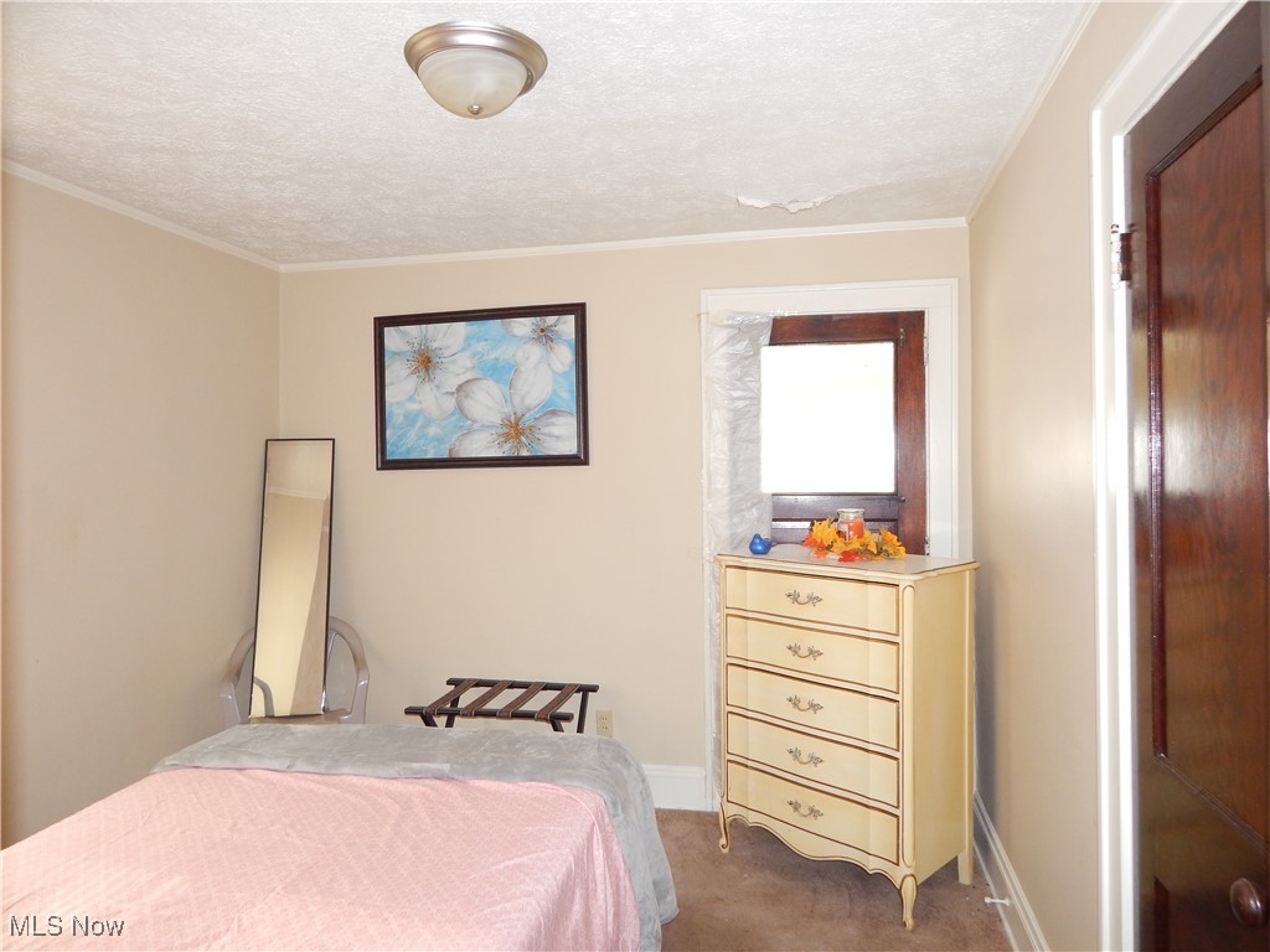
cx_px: 635
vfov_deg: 58.9
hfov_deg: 73.9
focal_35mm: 23
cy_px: 476
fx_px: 844
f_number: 3
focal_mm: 4
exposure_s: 1/30
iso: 200
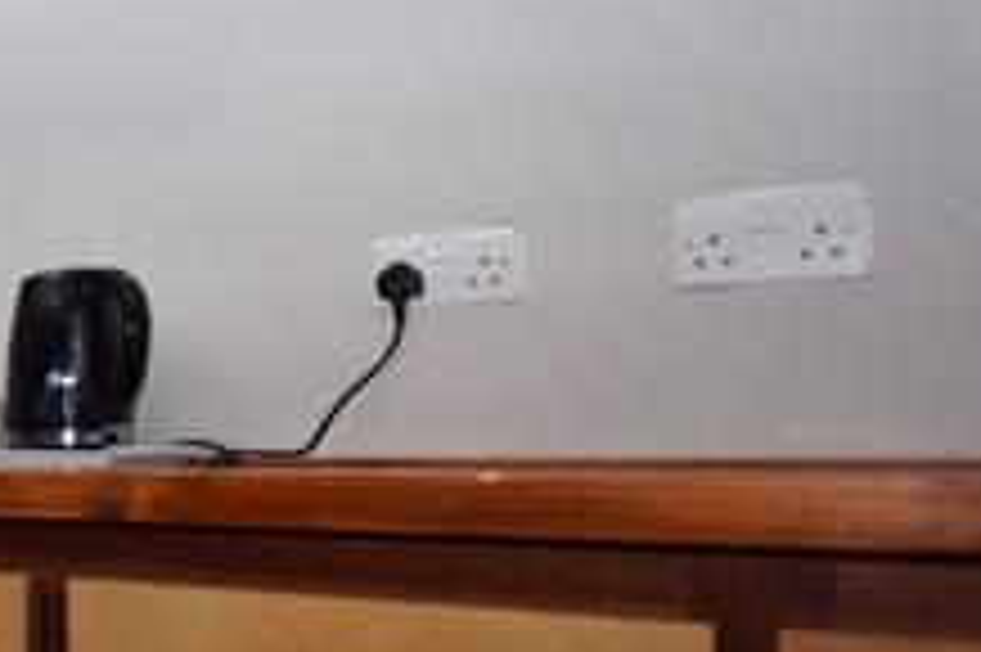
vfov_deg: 30.1
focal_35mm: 44
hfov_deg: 30.9
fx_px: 1198
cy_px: 472
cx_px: -387
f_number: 4
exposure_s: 1/200
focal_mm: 10
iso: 100
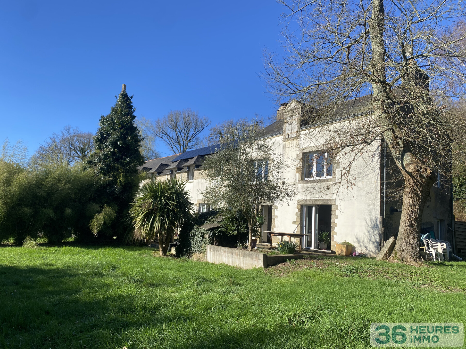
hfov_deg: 67.3
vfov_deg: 53.1
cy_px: 174
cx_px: 233
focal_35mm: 26
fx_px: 350
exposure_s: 1/2222
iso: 32
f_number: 1.8
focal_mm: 4.25
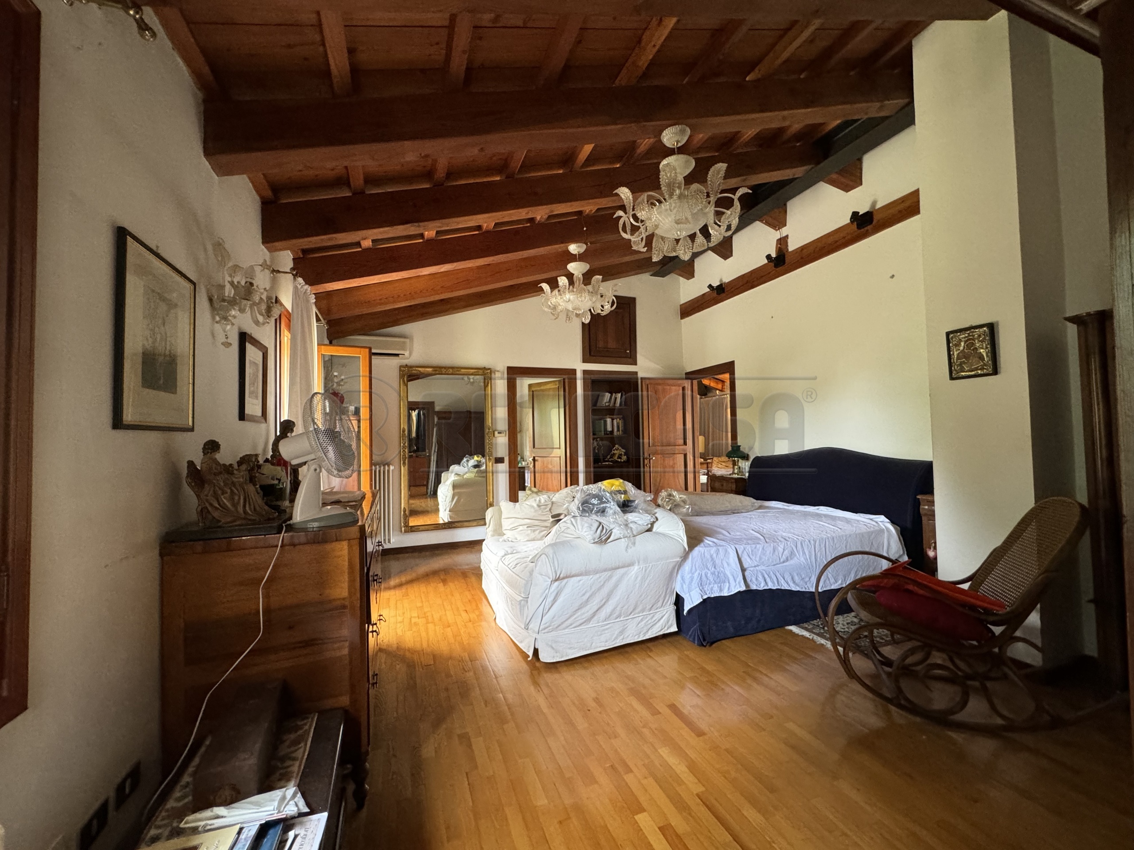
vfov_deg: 85.7
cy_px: 425
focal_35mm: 14
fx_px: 459
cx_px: 567
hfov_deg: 102.1
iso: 400
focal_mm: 2.22
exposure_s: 1/50
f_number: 2.2
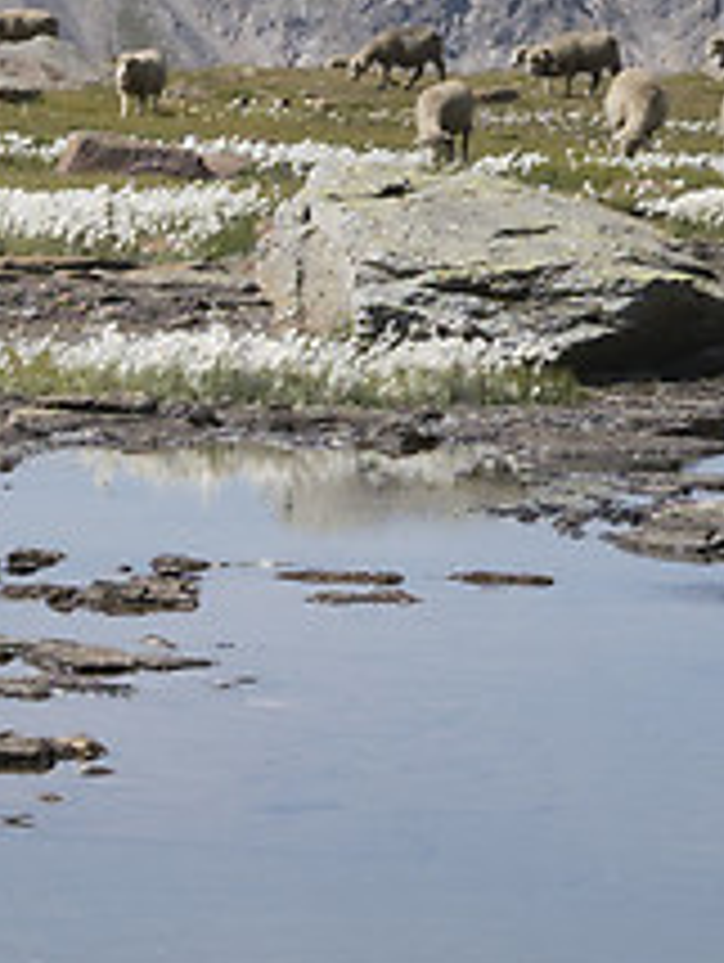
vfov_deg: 7.2
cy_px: 1424
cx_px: -2001
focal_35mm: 269
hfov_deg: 5.0
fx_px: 7487
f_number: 7.1
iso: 100
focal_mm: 25
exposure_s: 1/320
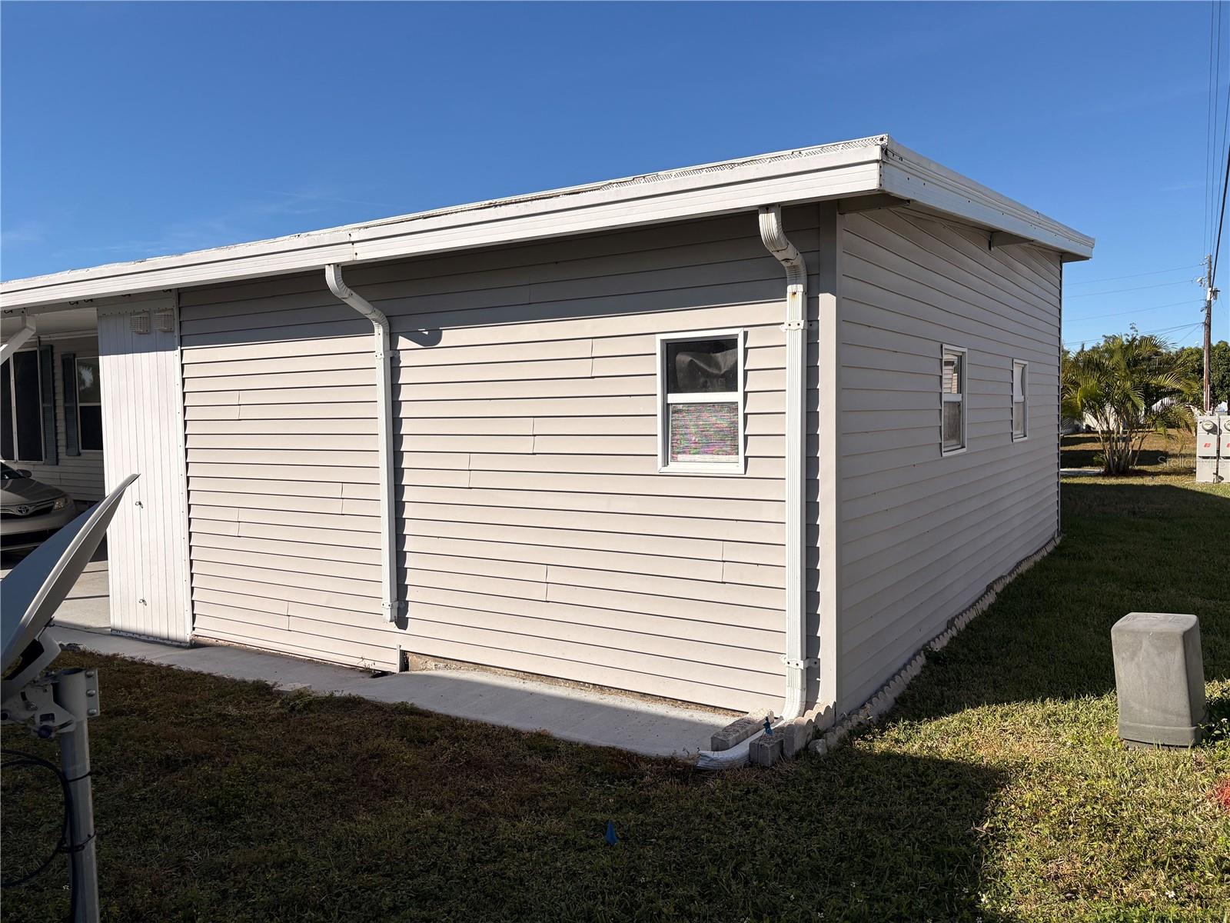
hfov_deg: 67.3
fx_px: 924
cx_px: 615
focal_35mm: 26
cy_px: 462
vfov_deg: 53.1
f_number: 1.6
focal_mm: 5.96
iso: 50
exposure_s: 1/6993
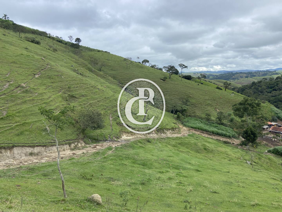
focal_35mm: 26
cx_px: 141
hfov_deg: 67.3
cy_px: 106
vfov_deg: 53.1
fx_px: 212
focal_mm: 4.25
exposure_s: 1/864
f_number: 1.8
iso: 32
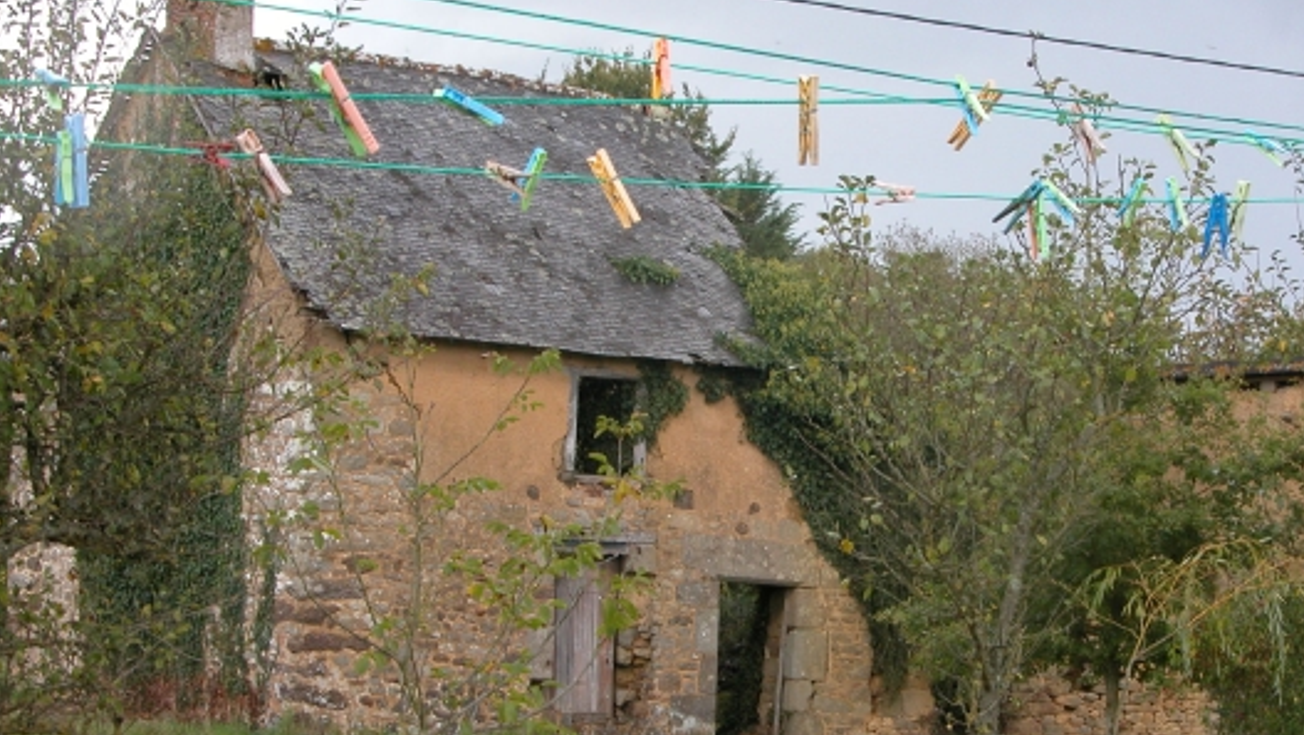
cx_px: 782
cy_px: 465
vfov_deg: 13.0
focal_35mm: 93
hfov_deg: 22.9
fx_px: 3217
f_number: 4.6
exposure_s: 1/168
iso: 100
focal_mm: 16.8
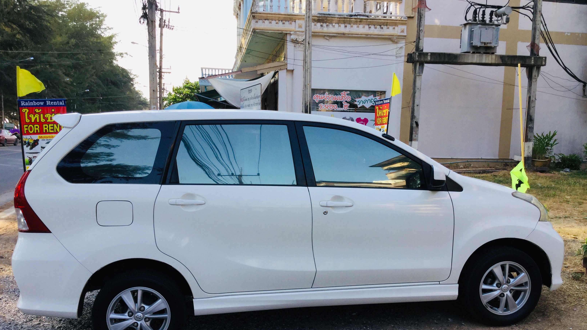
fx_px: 529
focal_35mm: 34
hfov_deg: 58.0
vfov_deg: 34.5
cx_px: 294
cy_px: 201
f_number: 2.4
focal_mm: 3.3
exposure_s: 1/238
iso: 25
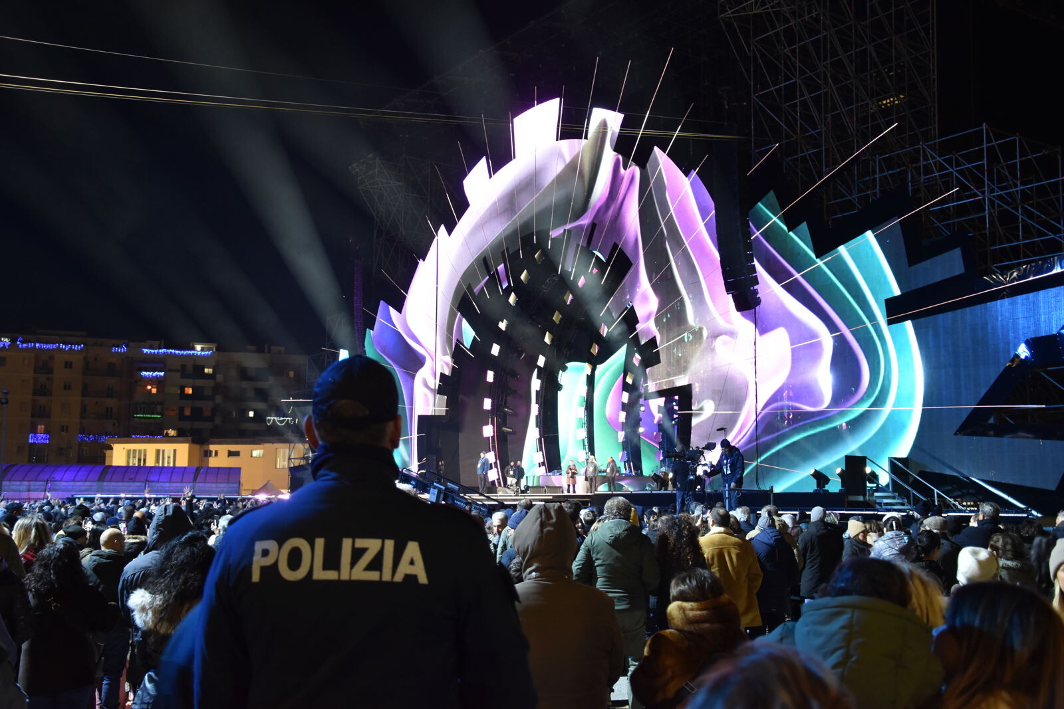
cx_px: 532
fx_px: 1153
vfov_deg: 34.2
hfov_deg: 49.5
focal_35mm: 39
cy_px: 354
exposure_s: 1/25
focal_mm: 26
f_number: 4
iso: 1250
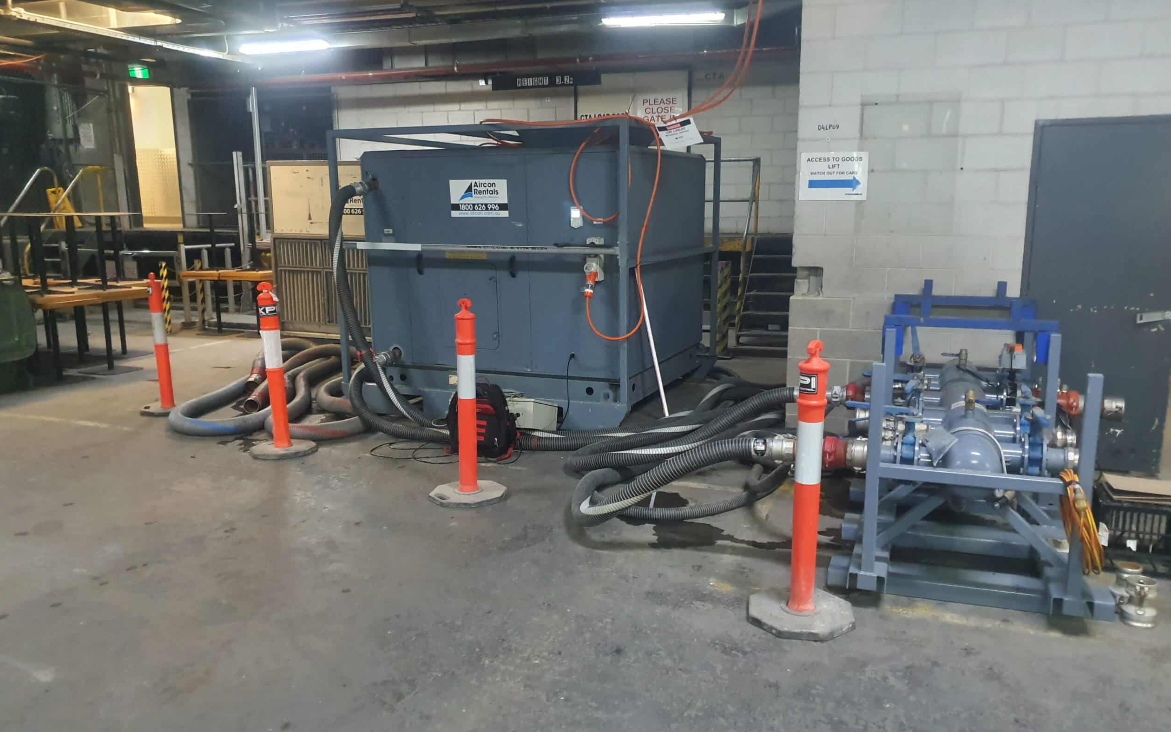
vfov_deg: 44.5
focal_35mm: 28
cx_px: 578
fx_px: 894
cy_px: 375
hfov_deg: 66.5
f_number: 1.5
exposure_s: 1/33
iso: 640
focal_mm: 4.32
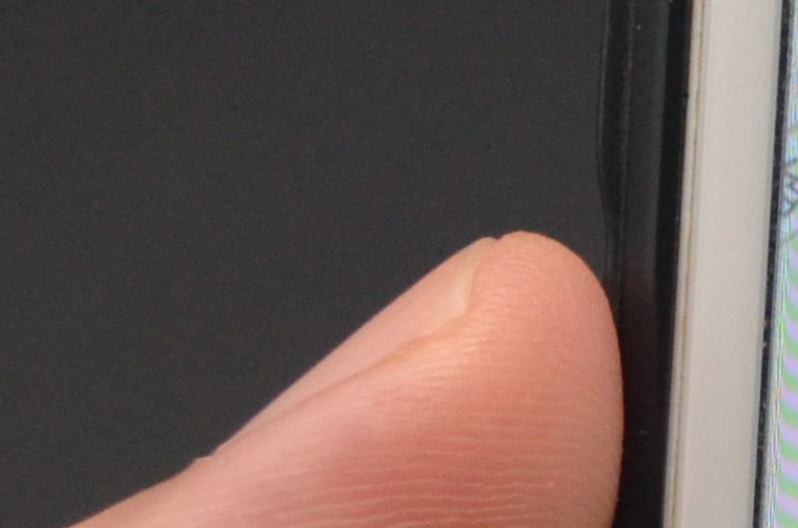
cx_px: 1979
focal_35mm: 265
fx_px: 5861
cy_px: 624
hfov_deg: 7.3
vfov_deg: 5.1
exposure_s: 1/500
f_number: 4.5
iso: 1400
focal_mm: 30
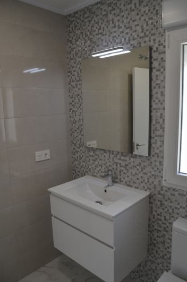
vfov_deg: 67.5
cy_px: 141
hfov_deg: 47.7
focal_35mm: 27
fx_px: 211
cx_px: 94
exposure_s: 1/125
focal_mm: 18
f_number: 5.6
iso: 280
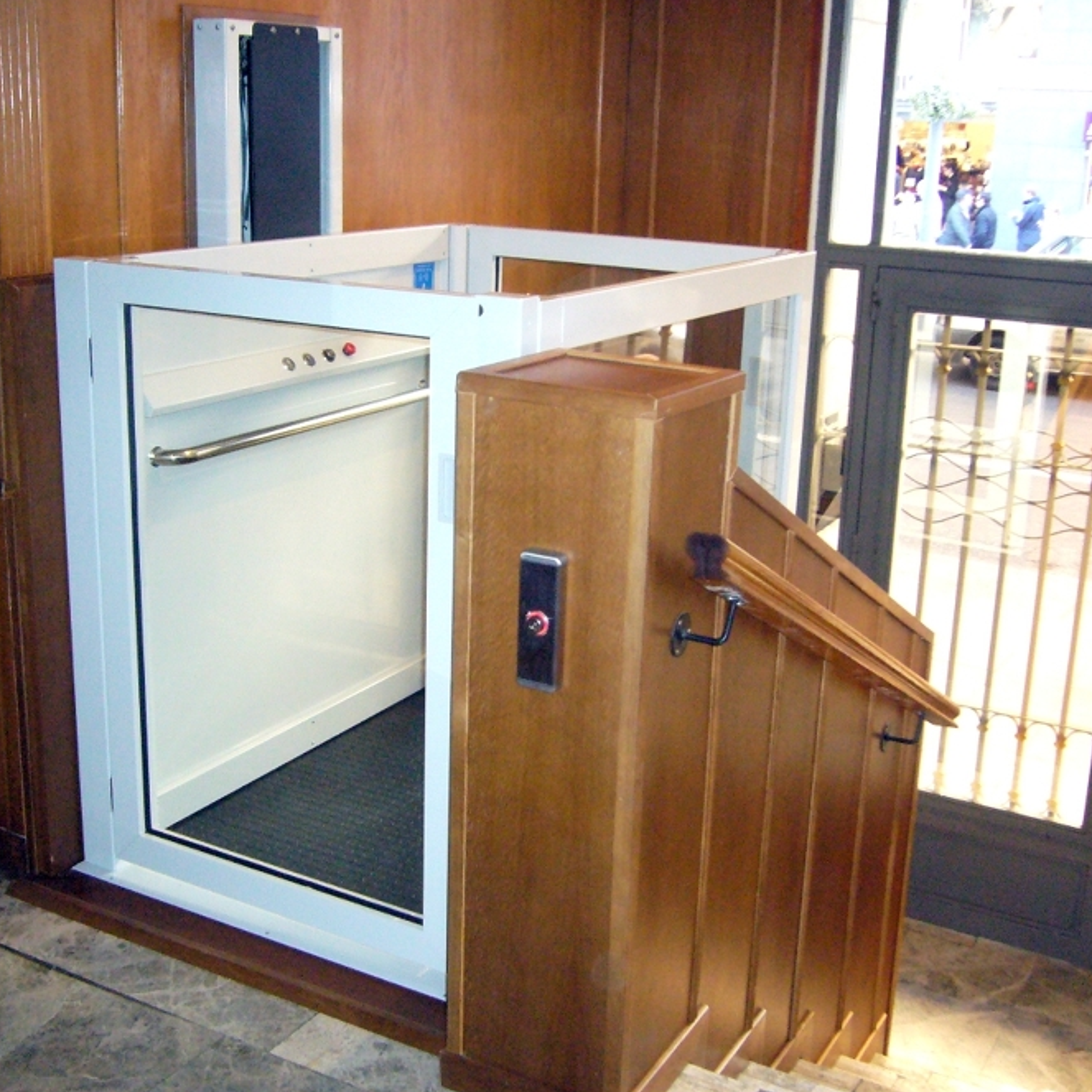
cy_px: 543
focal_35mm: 42
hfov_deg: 39.9
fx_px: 1499
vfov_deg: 40.0
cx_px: 461
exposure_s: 1/30
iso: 400
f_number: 2.8
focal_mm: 5.8
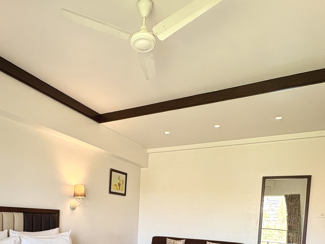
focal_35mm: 28
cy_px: 229
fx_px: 263
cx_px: 129
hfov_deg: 62.8
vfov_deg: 44.3
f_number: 2.2
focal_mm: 2.22
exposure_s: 1/100
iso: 100
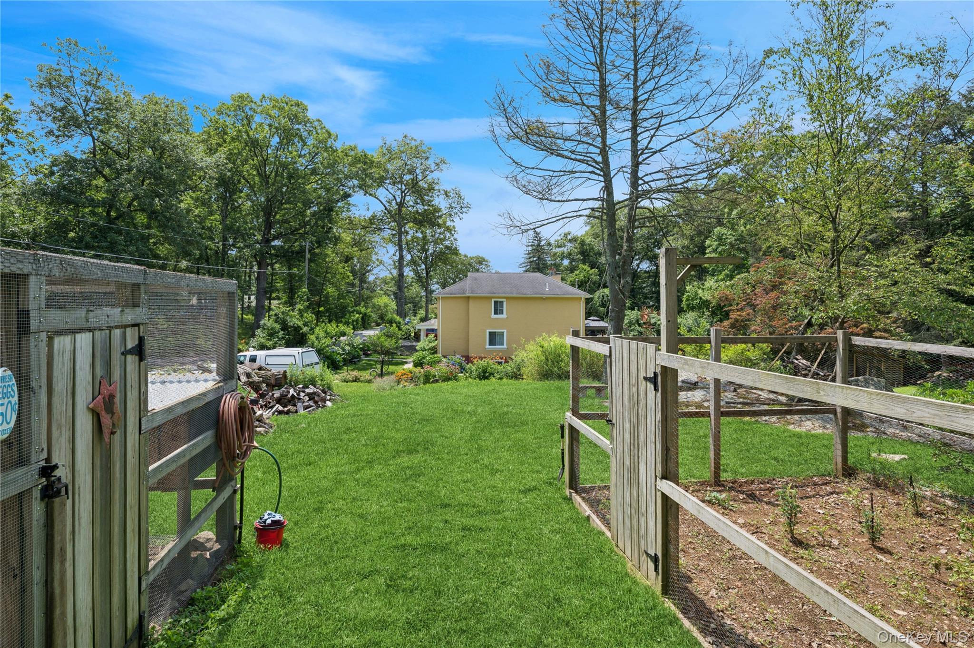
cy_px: 324
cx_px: 487
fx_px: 500
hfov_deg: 88.5
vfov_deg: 65.9
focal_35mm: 18
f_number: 11
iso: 200
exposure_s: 1/250
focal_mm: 18.5
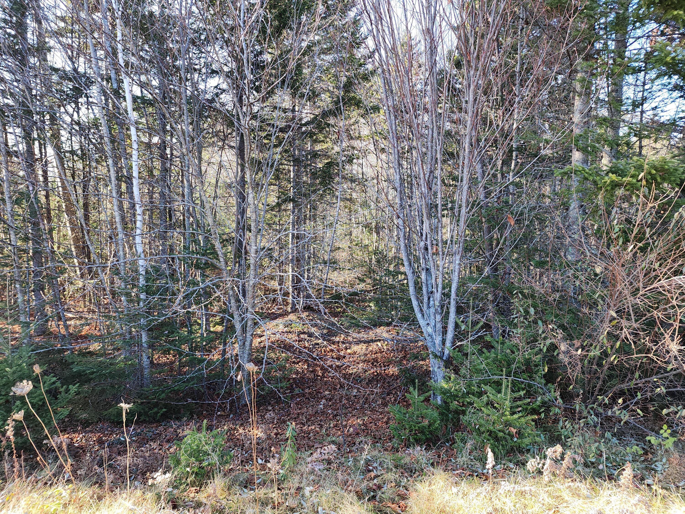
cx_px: 342
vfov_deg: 58.9
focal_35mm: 23
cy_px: 257
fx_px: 455
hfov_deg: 73.9
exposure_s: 1/60
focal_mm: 6.4
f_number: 1.8
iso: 16
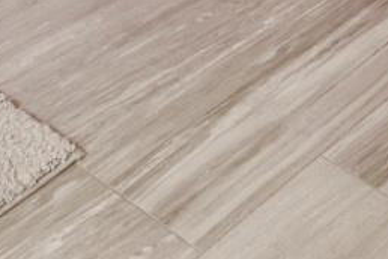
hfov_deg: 17.2
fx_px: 1282
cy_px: -760
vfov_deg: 7.8
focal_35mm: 119
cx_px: 133
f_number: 4
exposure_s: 1/250
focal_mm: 10
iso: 640
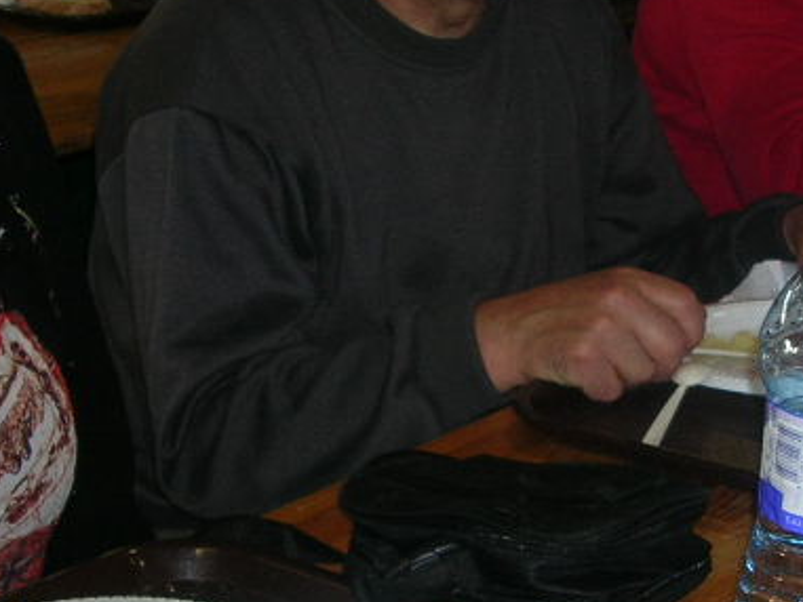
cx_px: 601
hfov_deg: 20.7
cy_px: 322
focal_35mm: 94
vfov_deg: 15.7
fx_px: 2181
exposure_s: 1/60.1
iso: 50
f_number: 2.8
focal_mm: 5.8
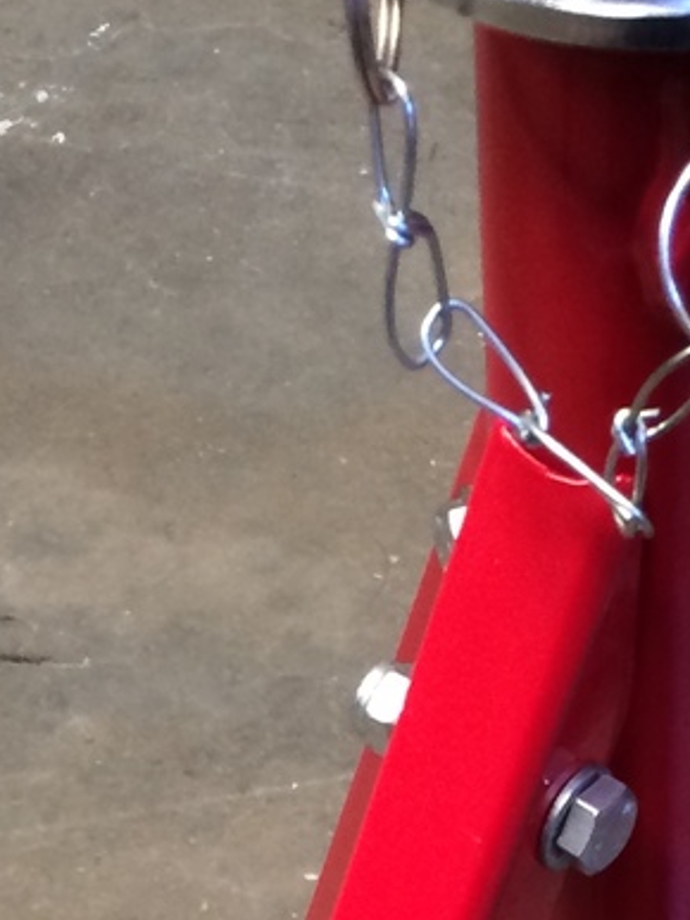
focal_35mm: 120
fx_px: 3191
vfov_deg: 14.9
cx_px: 621
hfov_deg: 12.3
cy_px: 1491
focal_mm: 4.15
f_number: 2.2
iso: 125
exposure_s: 1/33
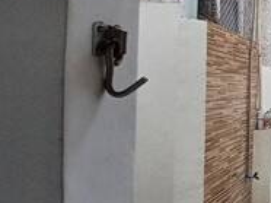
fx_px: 328
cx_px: 436
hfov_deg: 26.4
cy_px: 73
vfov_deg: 34.1
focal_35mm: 42
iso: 50
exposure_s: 1/120
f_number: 2.2
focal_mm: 1.42
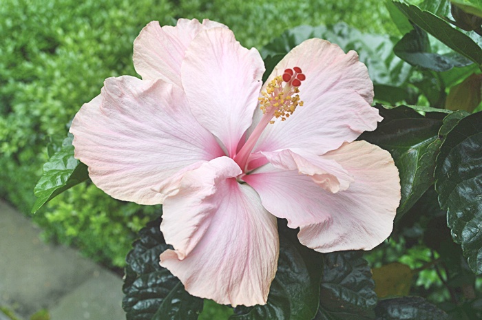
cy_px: 160
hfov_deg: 49.6
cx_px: 241
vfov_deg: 34.1
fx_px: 522
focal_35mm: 39
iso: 100
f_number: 8
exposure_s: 1/160
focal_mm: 26
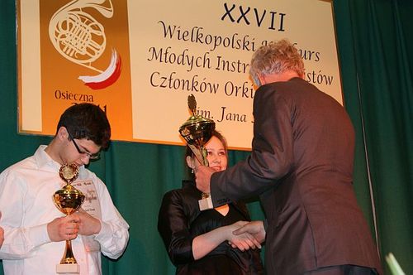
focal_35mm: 75
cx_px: 206
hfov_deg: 27.0
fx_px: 859
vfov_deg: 18.1
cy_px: 138
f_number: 5.6
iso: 400
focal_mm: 50
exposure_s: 1/80
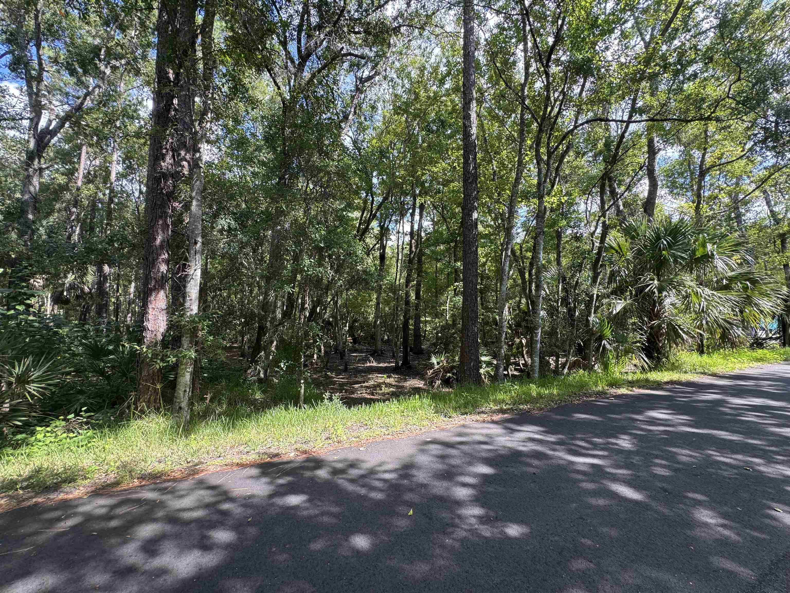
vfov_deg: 85.7
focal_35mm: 14
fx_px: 320
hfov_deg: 102.1
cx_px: 395
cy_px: 296
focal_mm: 2.22
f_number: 2.2
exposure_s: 1/136
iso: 40
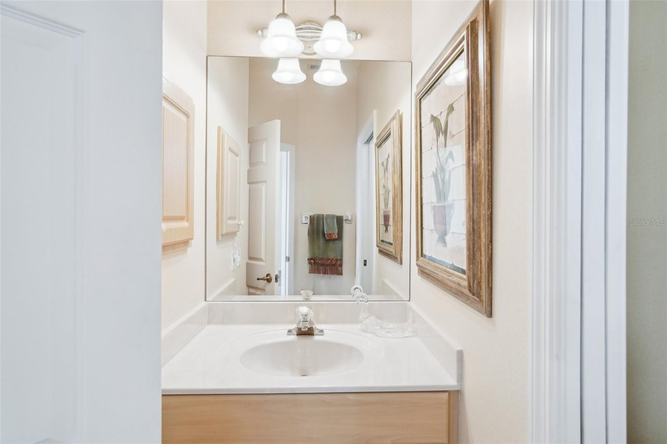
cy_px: 222
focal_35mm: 18
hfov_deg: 91.6
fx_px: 324
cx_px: 334
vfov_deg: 68.9
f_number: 8
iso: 400
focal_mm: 17.5
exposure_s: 1/13
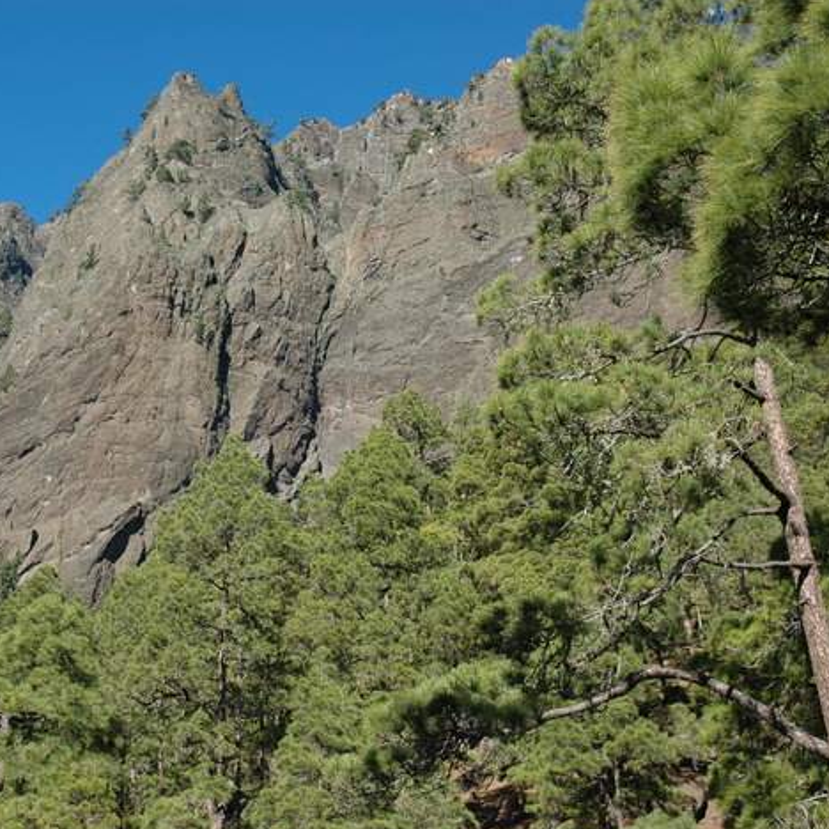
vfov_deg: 36.1
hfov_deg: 35.7
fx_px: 1273
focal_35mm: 47
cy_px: 421
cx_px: 285
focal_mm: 24
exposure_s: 1/250
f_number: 8
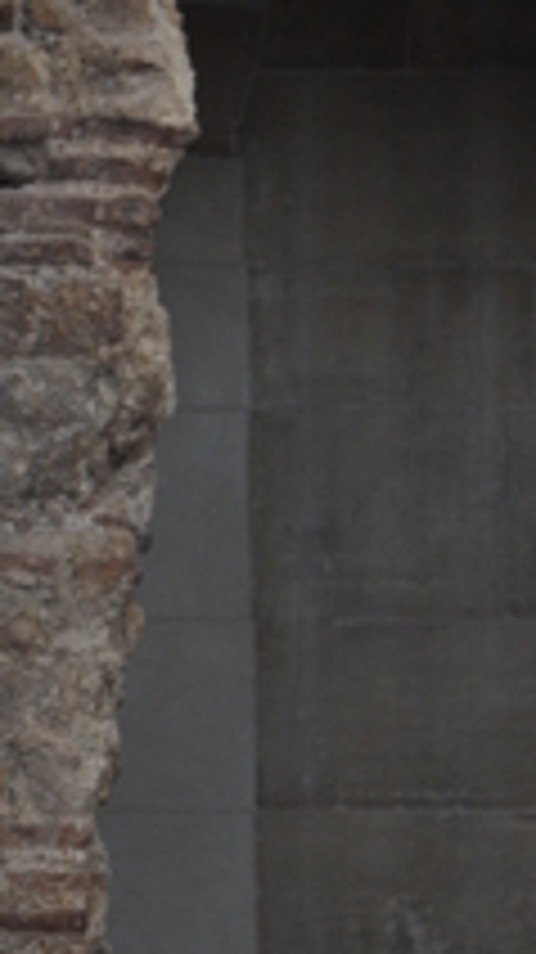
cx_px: -435
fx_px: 3973
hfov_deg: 7.5
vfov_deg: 13.7
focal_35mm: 157
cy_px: 688
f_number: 4.2
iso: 500
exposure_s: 1/25
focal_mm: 32
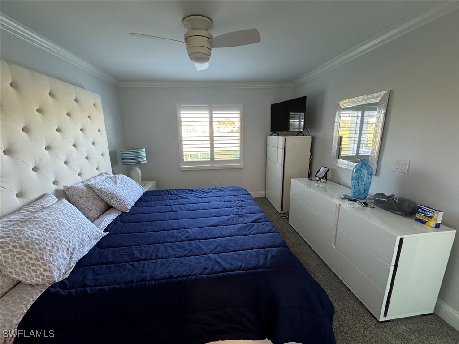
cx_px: 230
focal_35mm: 14
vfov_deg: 85.7
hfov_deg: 102.1
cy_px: 172
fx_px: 186
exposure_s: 1/60
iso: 320
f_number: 2.2
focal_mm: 2.22
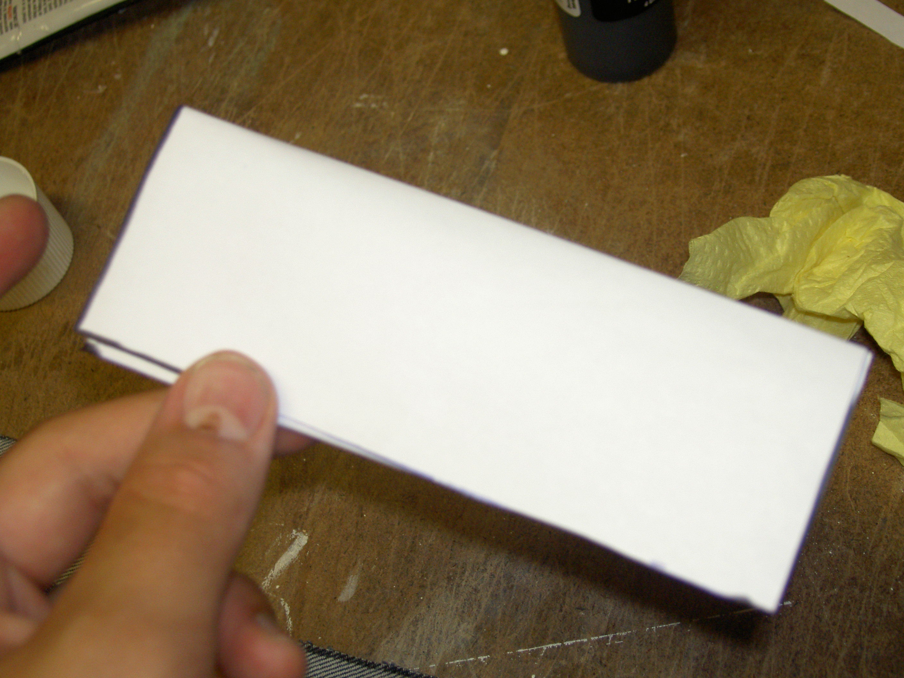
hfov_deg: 34.9
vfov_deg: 26.6
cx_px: 452
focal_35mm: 55
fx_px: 1436
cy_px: 339
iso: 100
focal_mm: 11.3
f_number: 3.3
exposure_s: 1/125
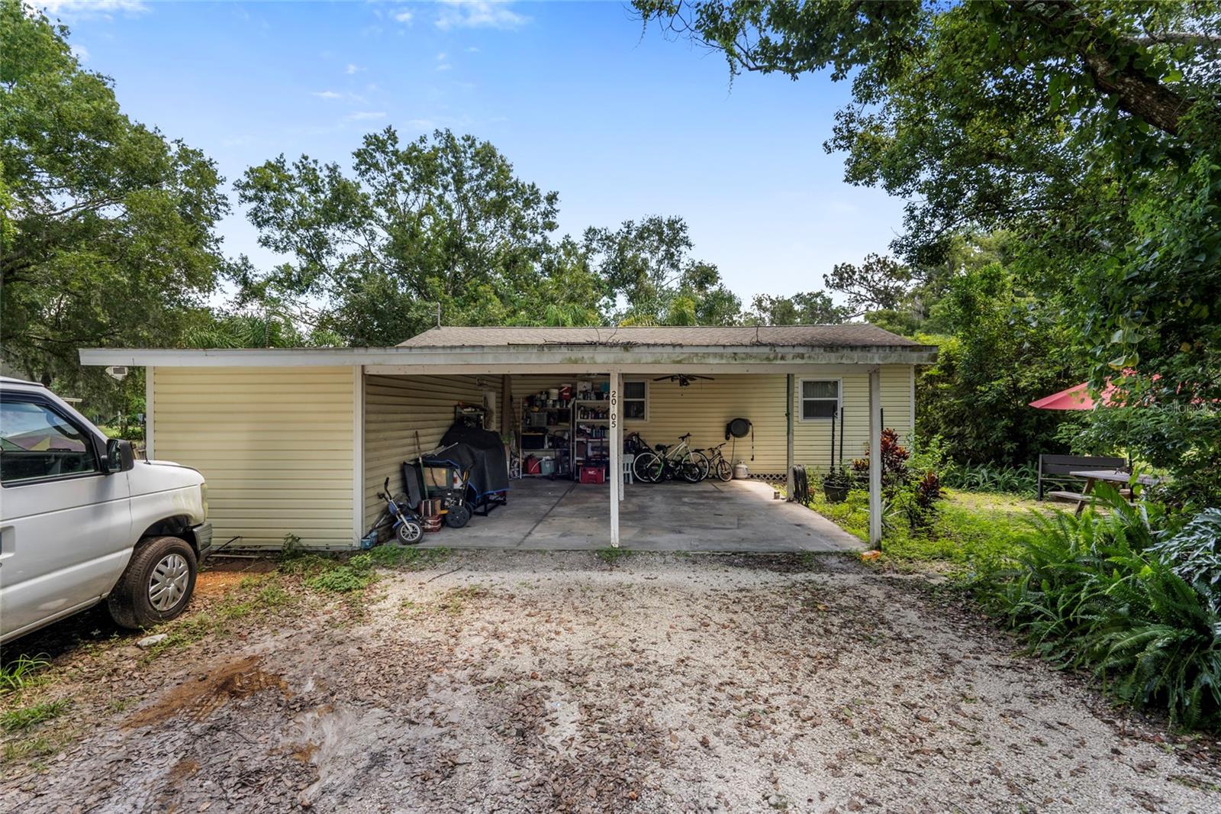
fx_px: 543
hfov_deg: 96.7
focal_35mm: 16
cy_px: 407
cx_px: 610
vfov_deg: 73.7
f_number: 8
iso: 100
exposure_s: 1/1.67
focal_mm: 16
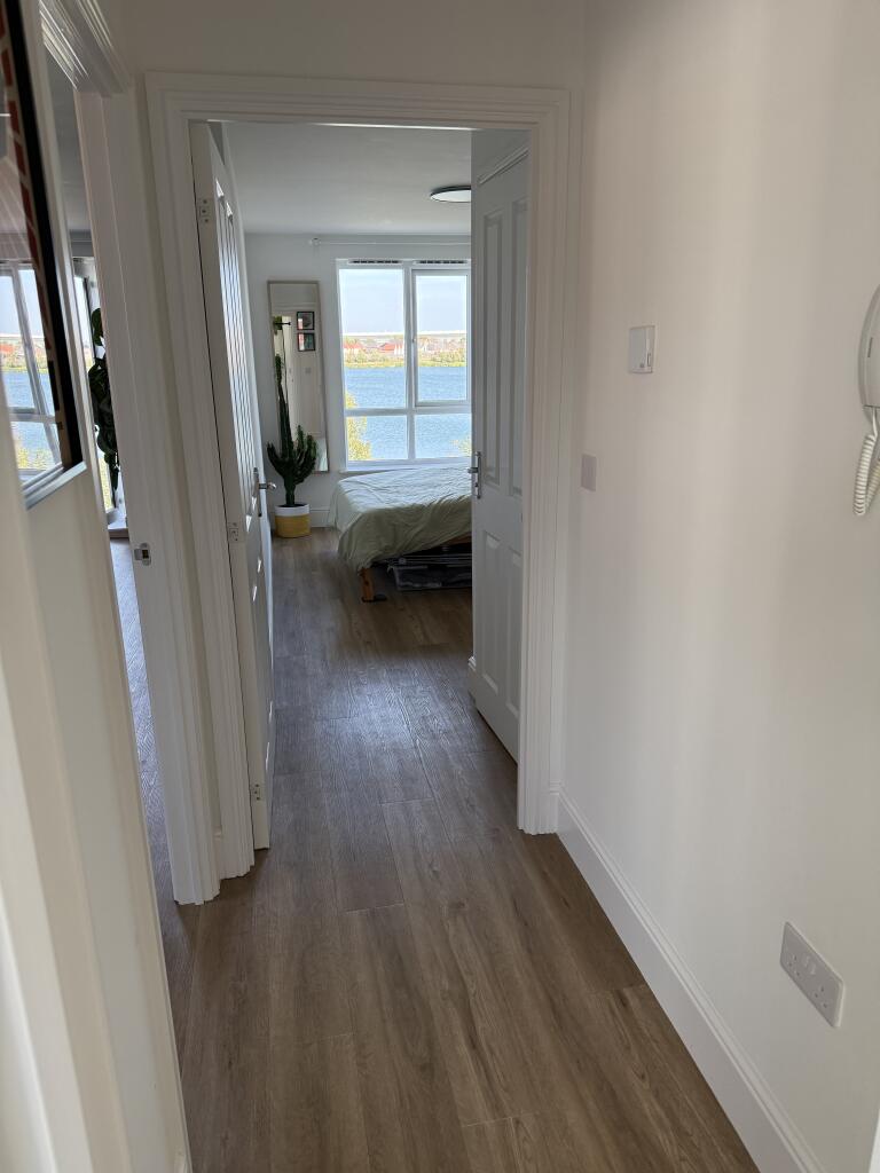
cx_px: 440
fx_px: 813
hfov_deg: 56.8
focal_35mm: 24
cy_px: 586
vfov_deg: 71.6
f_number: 1.78
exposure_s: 1/237
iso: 160
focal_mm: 6.76
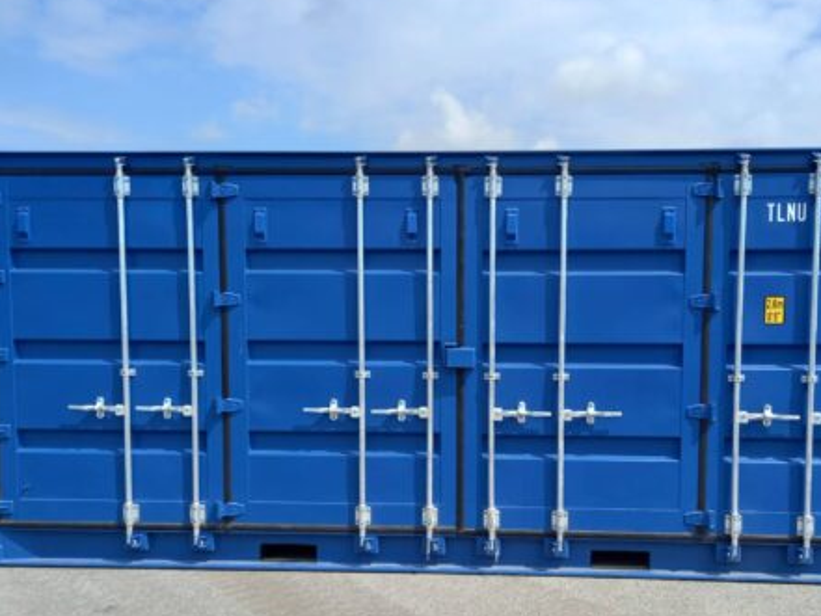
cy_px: 391
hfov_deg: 53.8
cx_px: 467
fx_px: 807
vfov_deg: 41.5
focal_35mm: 34
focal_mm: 4.6
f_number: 2
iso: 25
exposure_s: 1/698
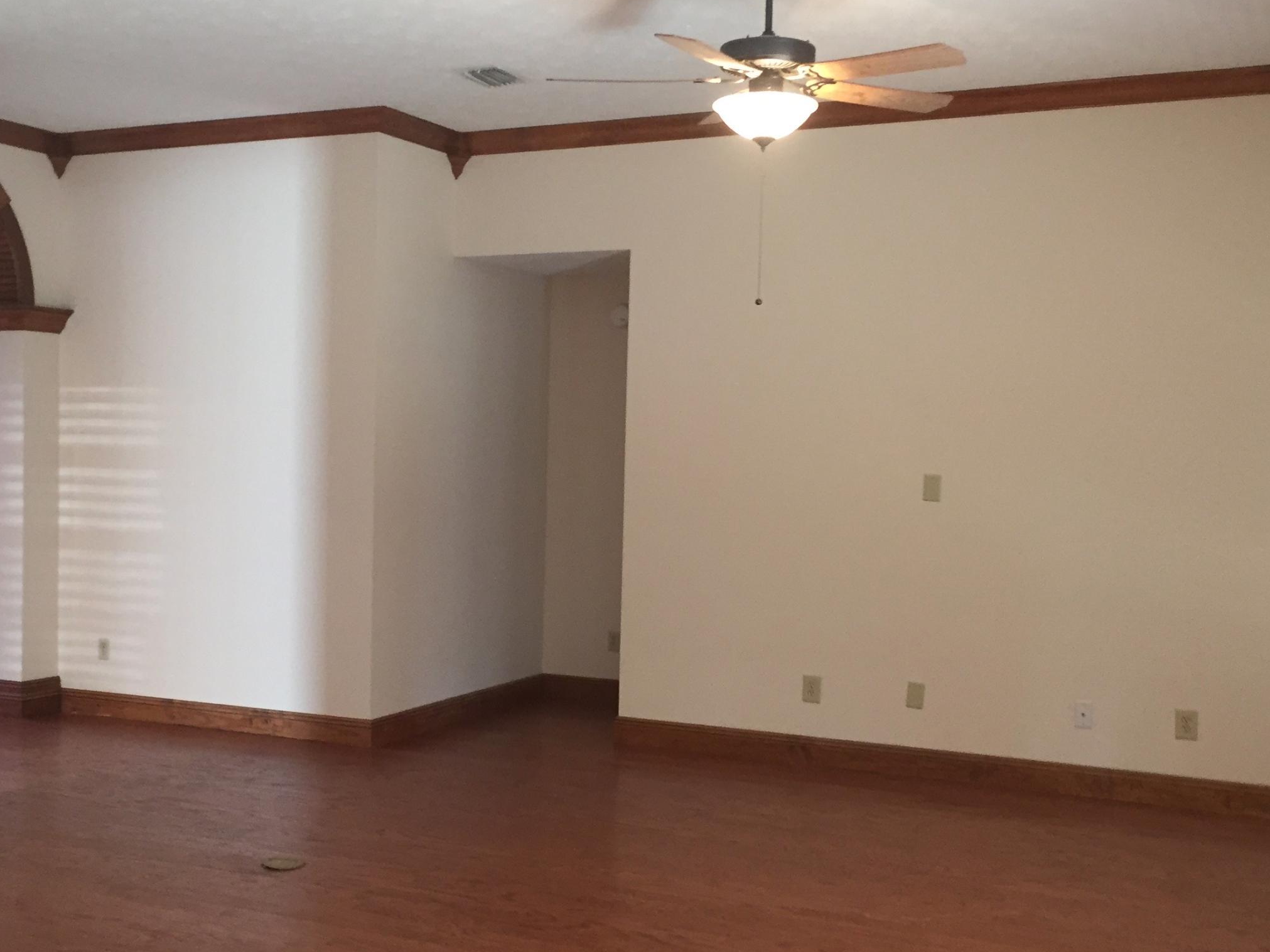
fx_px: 1578
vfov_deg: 33.5
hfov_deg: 43.7
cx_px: 546
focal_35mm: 43
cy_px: 540
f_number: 2.2
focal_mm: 4.15
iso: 100
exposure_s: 1/30
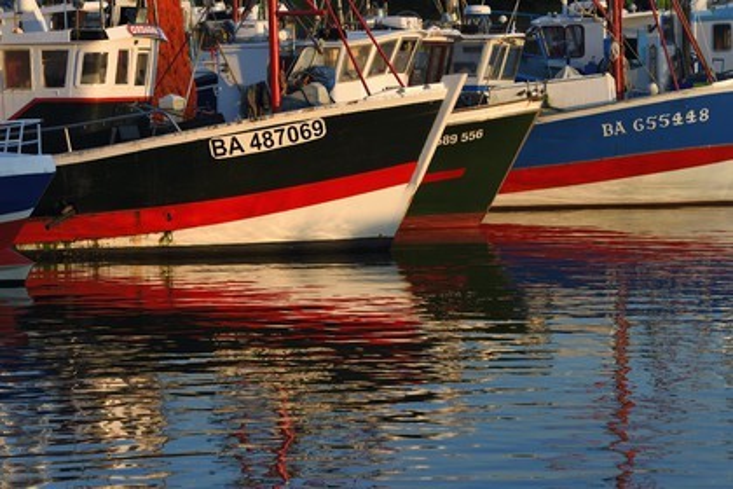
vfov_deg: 7.4
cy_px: 244
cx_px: 366
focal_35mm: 185
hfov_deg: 11.1
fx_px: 3767
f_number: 8
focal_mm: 185
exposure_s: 1/250
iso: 200
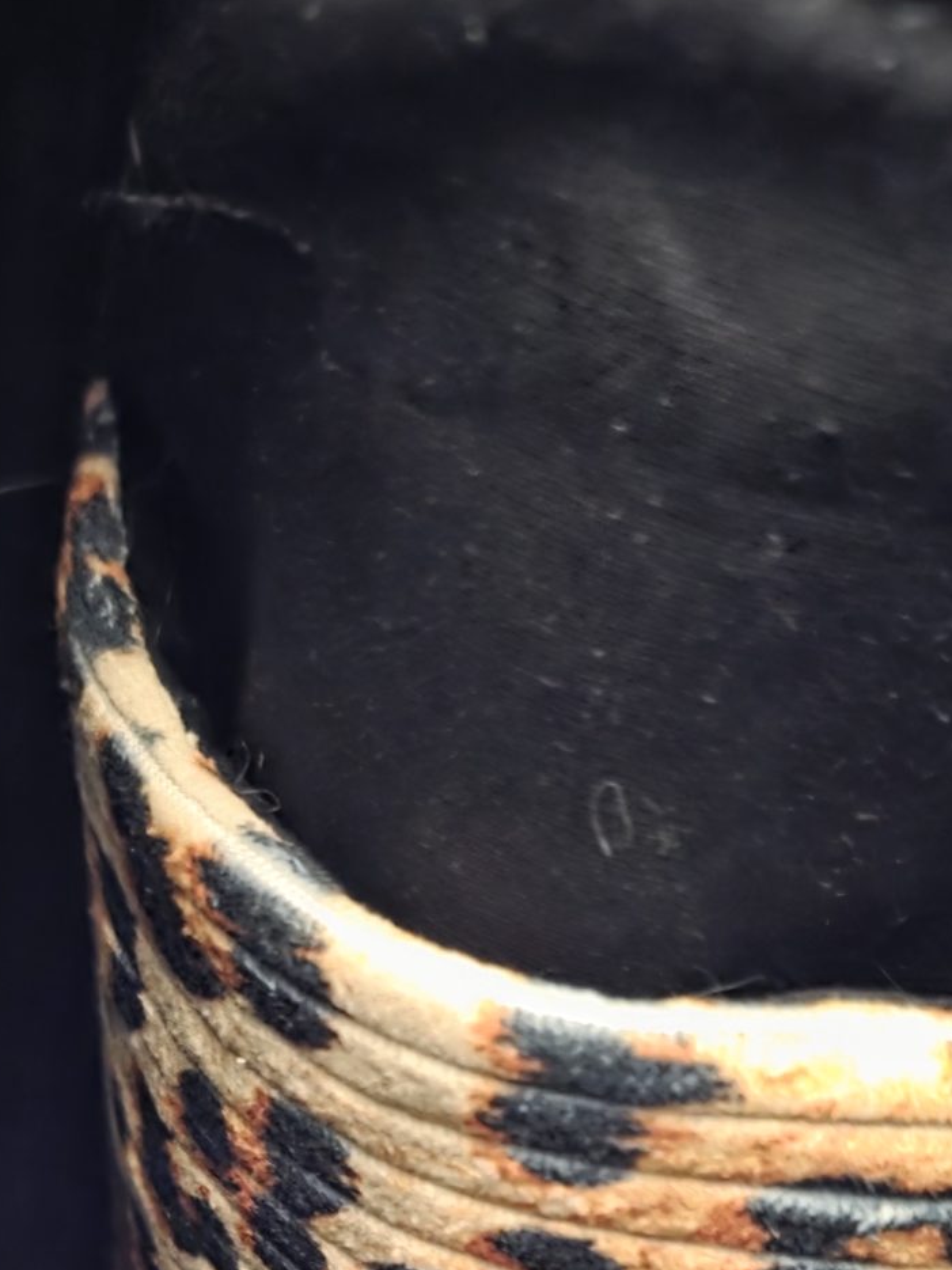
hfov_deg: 23.2
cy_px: 1447
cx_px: 306
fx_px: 2311
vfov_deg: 27.7
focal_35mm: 63
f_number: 1.7
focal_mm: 6.3
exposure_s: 1/20
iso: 2000
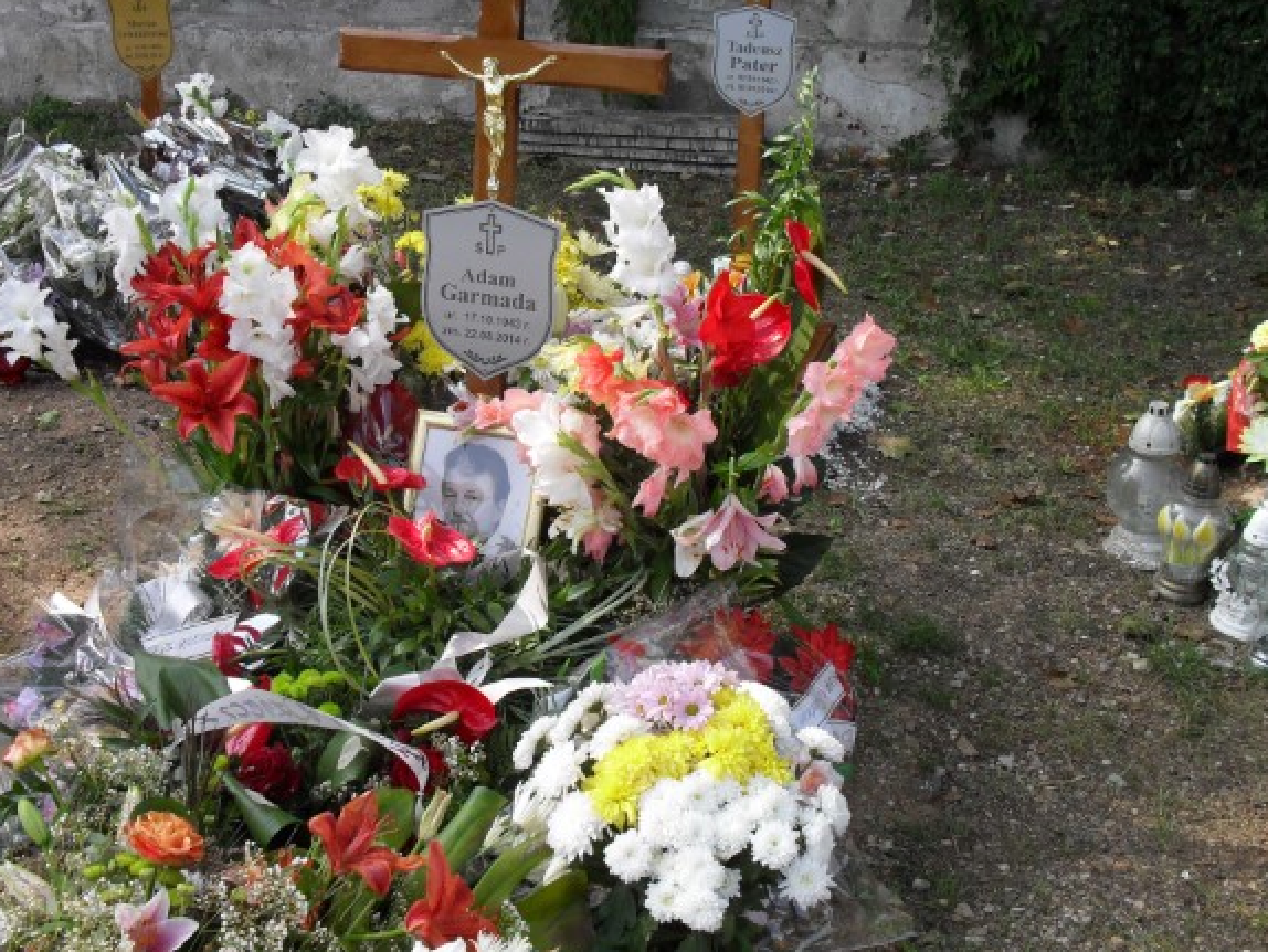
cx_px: 601
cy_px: 446
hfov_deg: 47.8
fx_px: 1429
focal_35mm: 39
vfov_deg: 36.8
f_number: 3.2
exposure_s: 1/350
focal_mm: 6.3
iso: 100
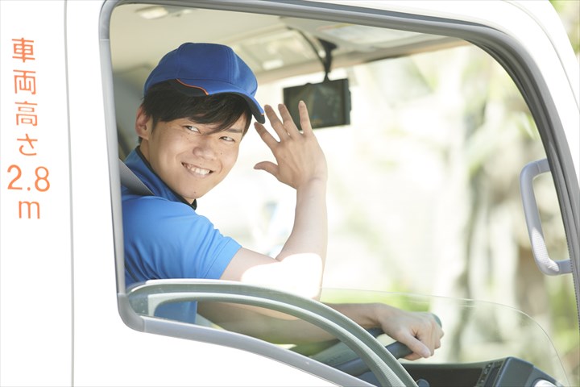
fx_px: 2980
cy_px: 194
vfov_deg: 7.4
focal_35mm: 185
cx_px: 290
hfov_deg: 11.1
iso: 200
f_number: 3.2
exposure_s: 1/200
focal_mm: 185
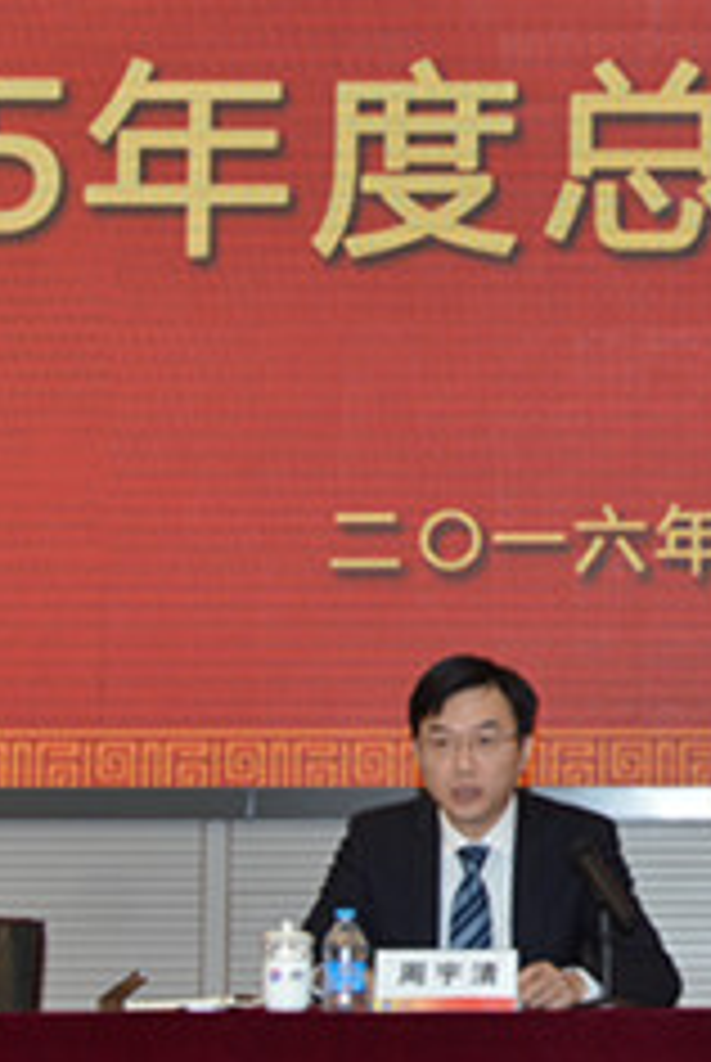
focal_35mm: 99
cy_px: 608
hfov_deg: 13.7
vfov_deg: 20.6
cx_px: 716
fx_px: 2924
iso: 400
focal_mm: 26
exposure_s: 1/60
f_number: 5.6
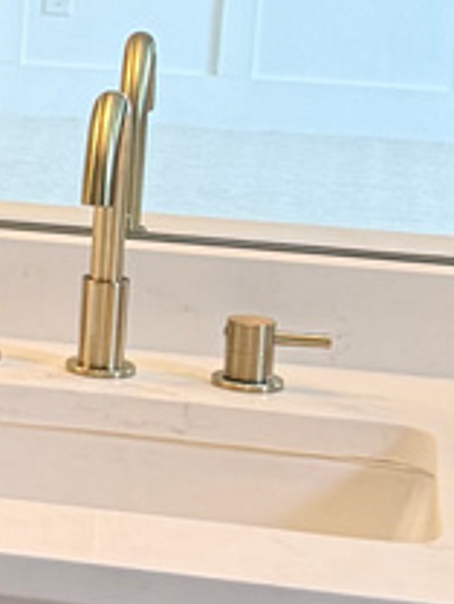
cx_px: -691
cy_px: 173
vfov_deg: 11.2
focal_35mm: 176
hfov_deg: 7.8
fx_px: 3075
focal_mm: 6.76
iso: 160
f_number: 1.78
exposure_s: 1/60
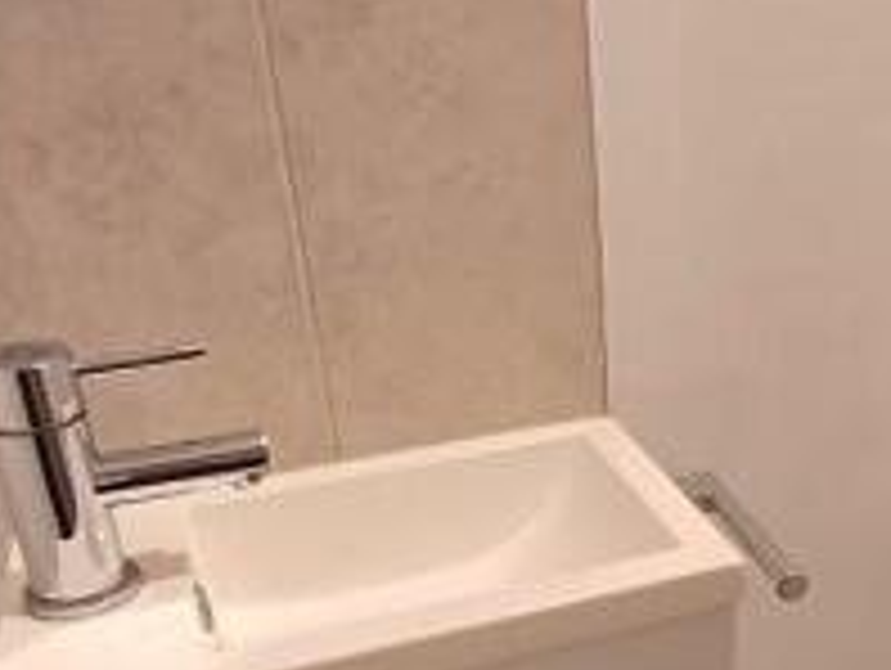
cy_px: 519
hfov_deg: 39.0
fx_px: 1211
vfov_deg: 30.3
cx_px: 695
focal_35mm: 47
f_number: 2.2
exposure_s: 1/50
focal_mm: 1.64
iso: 160
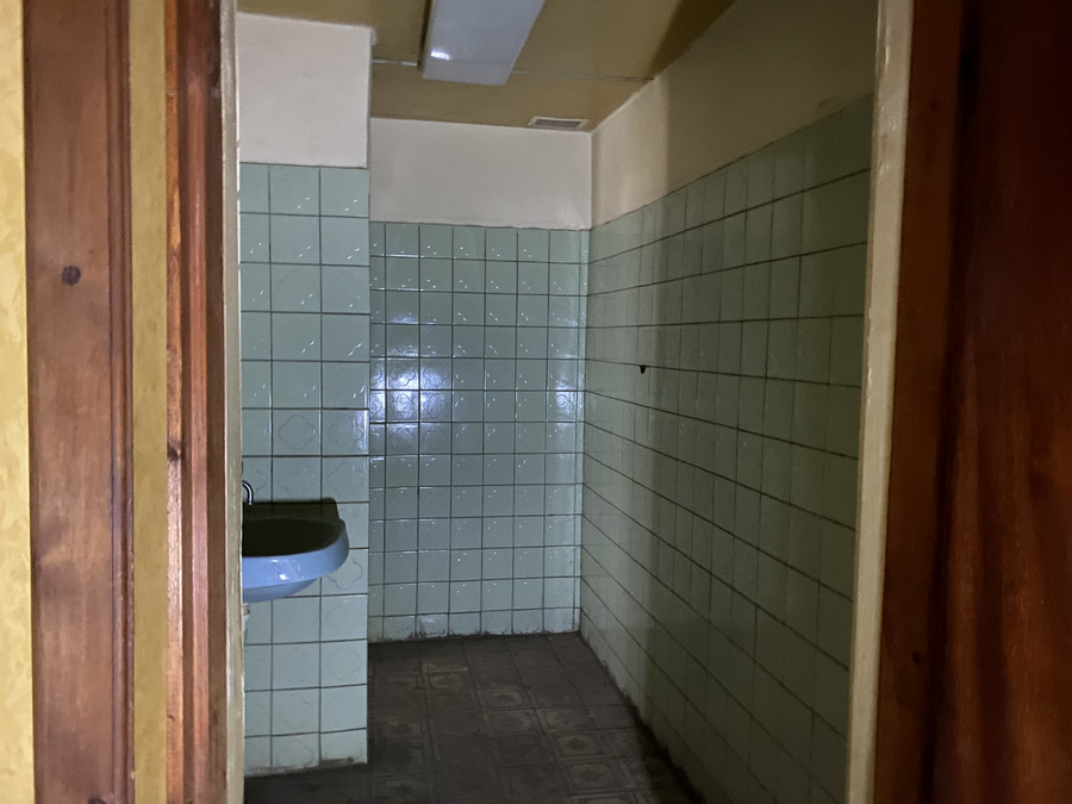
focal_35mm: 26
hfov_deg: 67.3
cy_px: 402
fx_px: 805
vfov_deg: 53.1
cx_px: 536
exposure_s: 1/8
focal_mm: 4.25
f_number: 1.8
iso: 800
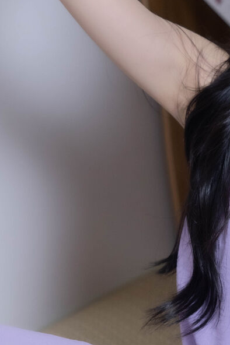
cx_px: 299
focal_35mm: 213
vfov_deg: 9.6
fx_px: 2043
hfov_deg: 6.4
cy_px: 69
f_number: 2.8
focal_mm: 70
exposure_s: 1/250
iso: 1000
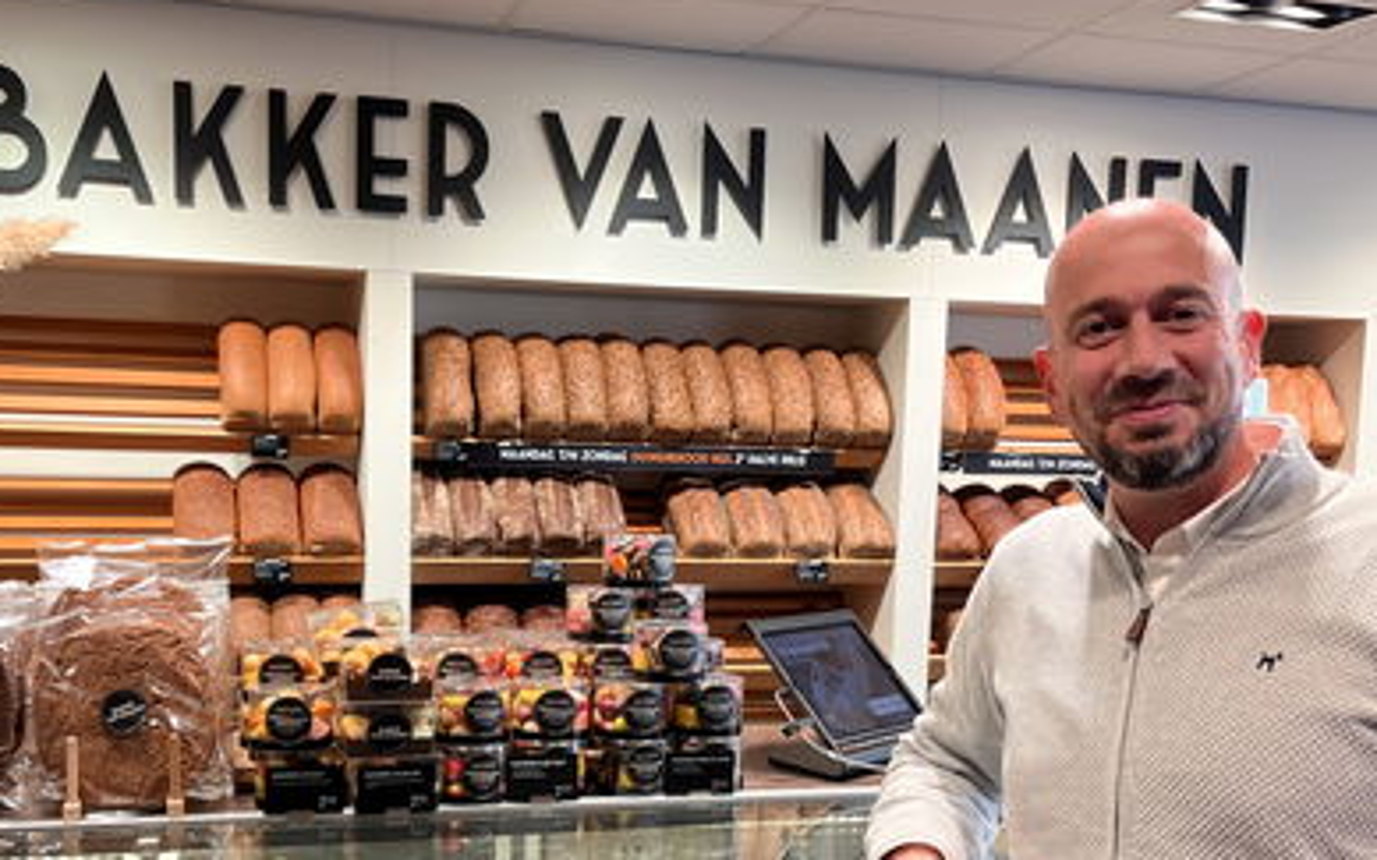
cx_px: 577
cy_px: 619
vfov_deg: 31.5
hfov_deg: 49.1
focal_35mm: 40
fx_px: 1501
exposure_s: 1/100
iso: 80
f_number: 1.6
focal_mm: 5.1
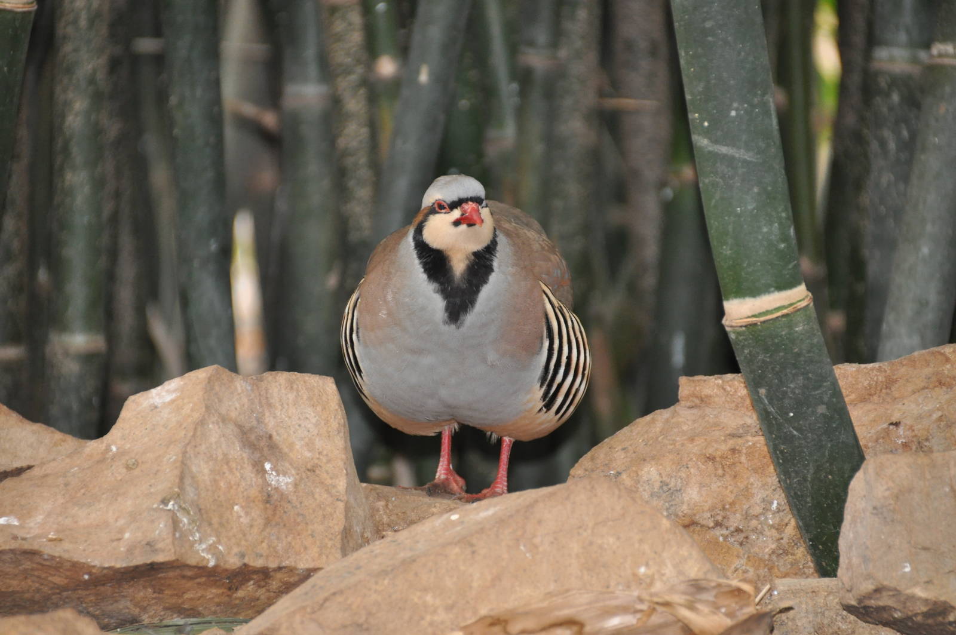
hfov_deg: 4.6
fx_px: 11936
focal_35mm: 450
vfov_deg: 3.0
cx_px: 478
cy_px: 318
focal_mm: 300
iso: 1000
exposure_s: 1/60
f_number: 5.6
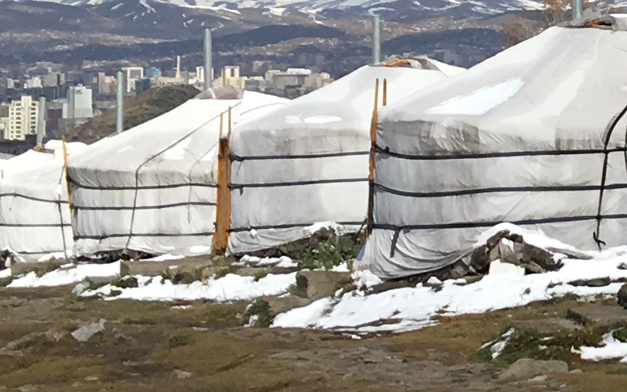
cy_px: -18
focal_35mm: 161
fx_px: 2751
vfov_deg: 8.1
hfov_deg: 11.4
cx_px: 1366
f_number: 2.2
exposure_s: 1/3077
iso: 25
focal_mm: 4.15
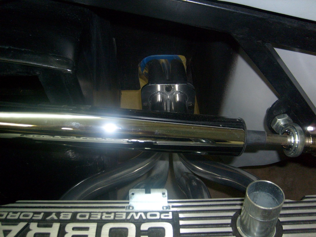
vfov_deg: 40.7
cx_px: 158
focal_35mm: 35
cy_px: 118
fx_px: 320
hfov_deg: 52.6
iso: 100
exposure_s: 1/45
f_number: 2.8
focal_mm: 5.8
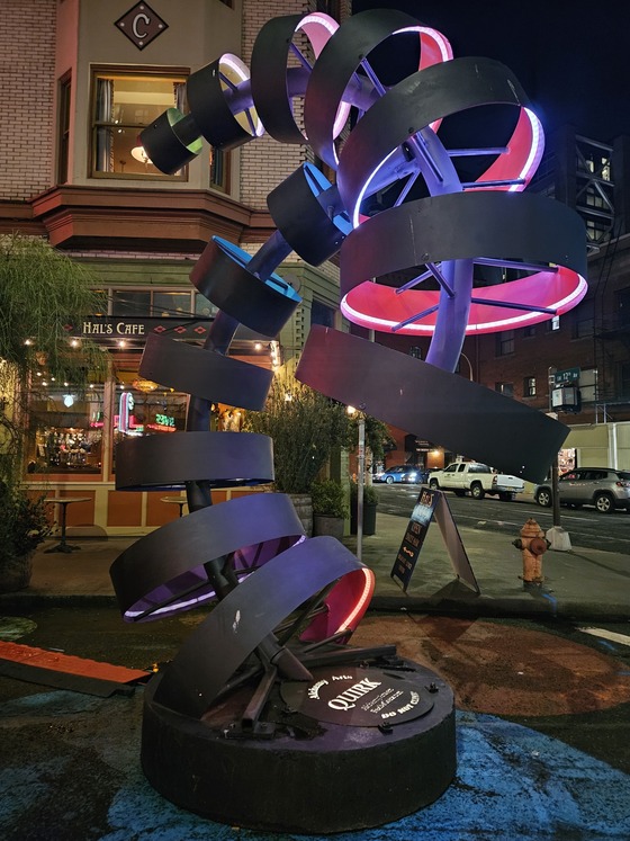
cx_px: 315
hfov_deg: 58.9
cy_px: 420
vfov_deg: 73.9
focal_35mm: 23
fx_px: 558
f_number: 1.8
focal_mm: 5.4
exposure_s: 1/24
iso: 1000
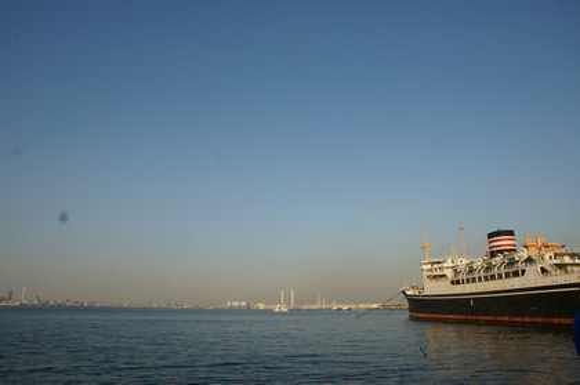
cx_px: 290
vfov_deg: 53.0
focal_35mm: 24
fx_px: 386
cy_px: 192
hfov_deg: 73.8
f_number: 9
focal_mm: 16
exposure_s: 1/500
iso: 200
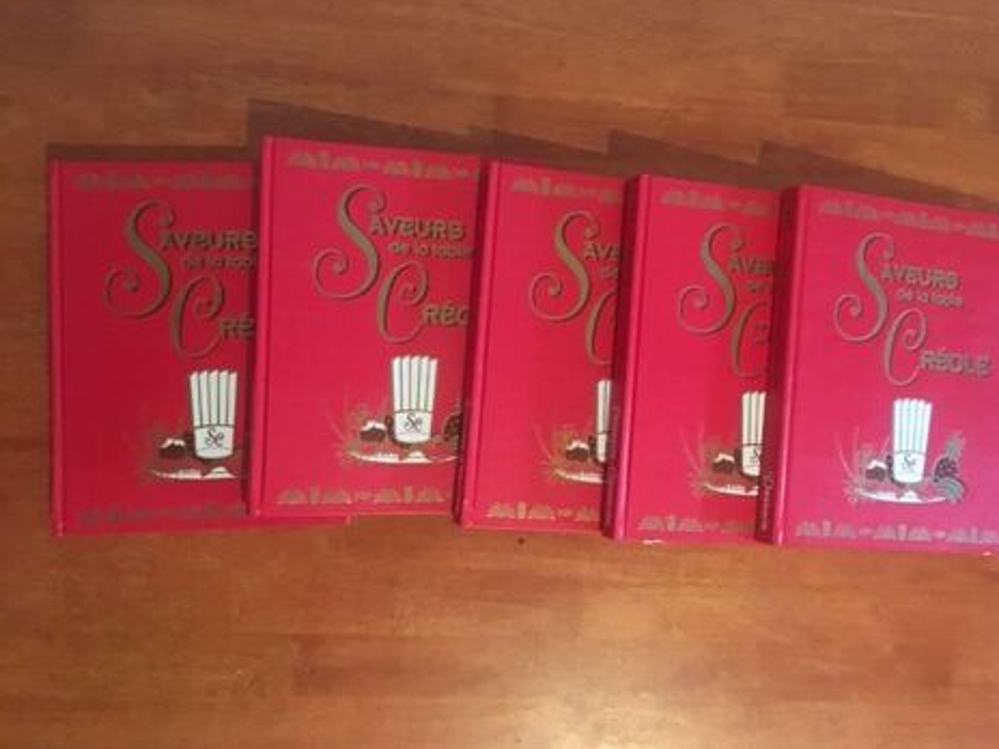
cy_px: 372
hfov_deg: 60.0
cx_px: 515
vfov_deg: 46.8
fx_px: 866
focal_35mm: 30
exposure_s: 1/17
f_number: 2.2
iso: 400
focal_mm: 4.15
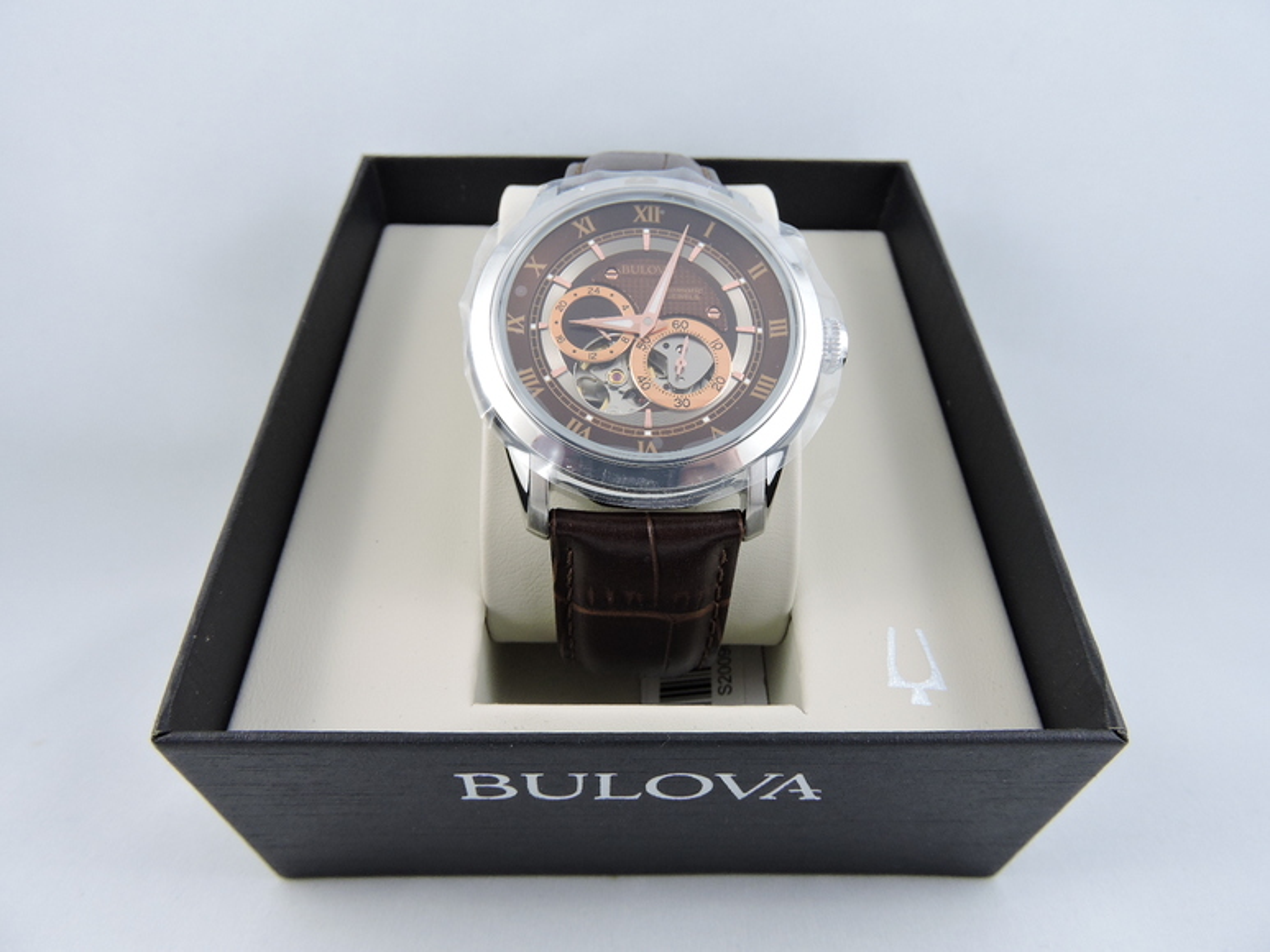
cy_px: 476
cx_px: 635
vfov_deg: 56.8
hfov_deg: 71.6
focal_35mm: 24
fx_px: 881
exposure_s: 1/30
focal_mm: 4.3
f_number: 3.3
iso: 100
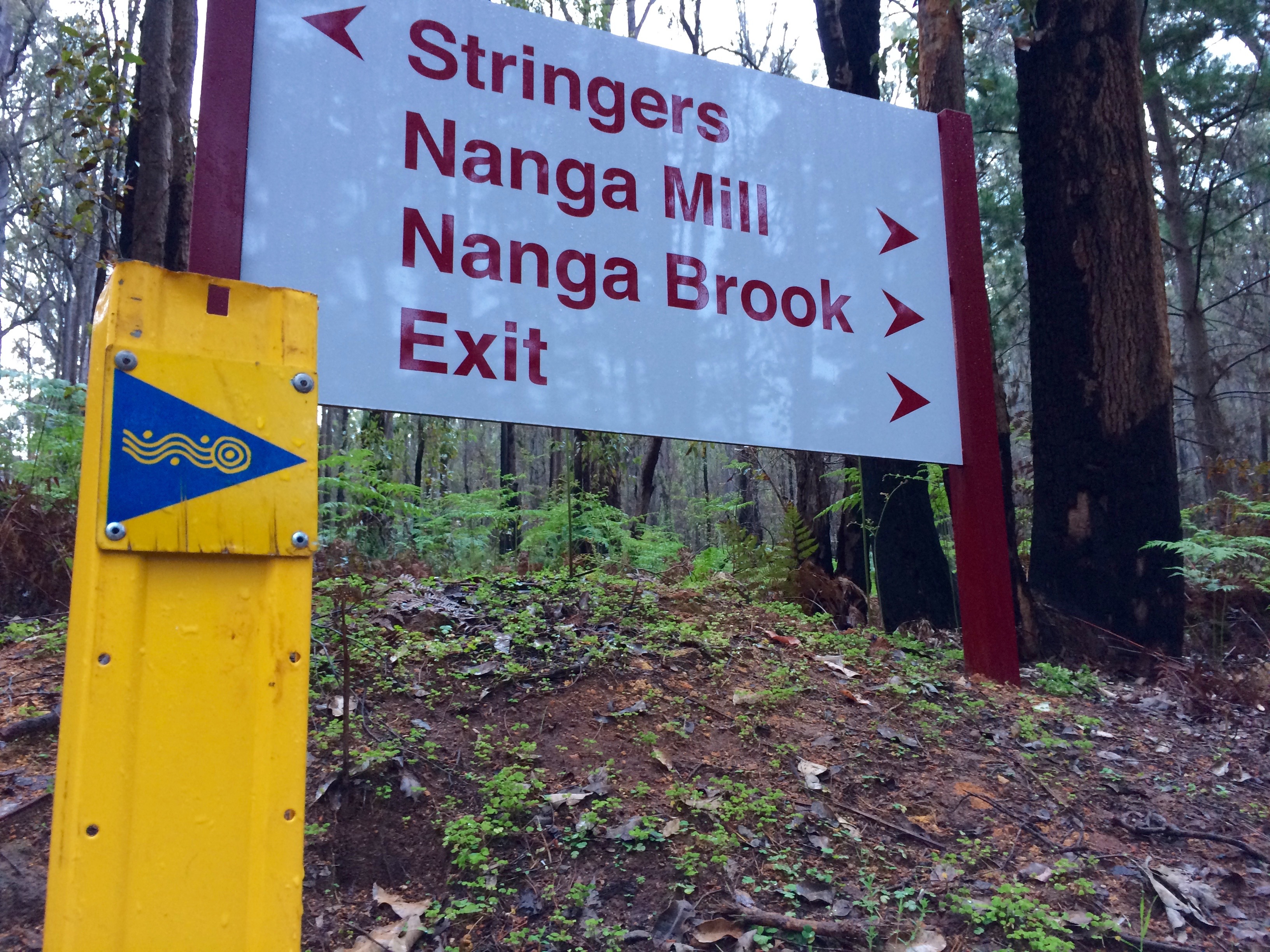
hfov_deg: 61.7
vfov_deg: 48.2
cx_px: 635
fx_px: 1064
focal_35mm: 29
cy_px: 476
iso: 160
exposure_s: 1/33
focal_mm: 4.15
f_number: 2.2
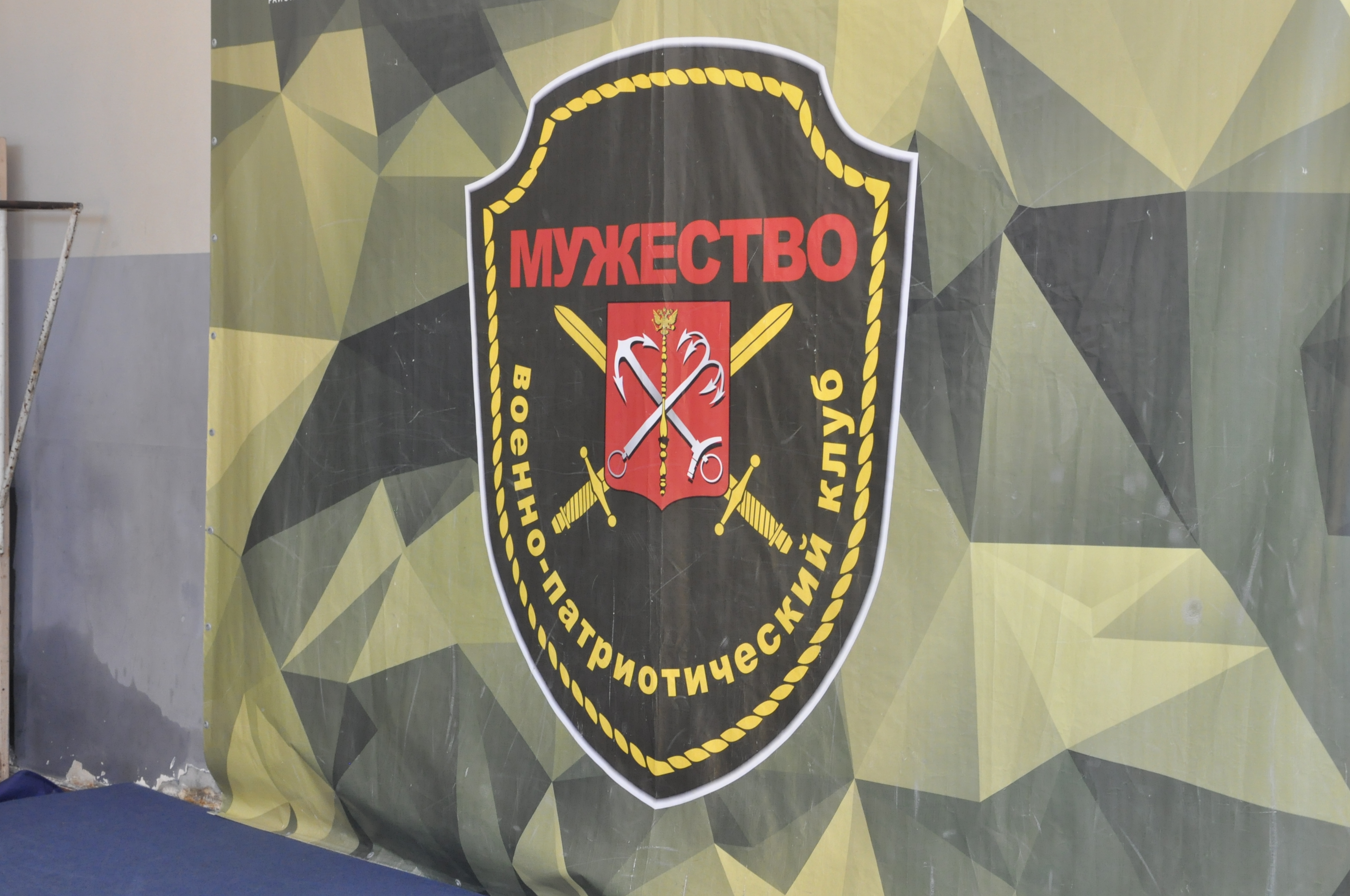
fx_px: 2247
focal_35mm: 60
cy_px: 398
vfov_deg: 22.6
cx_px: 755
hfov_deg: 33.4
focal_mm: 32
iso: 800
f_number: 4.2
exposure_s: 1/60
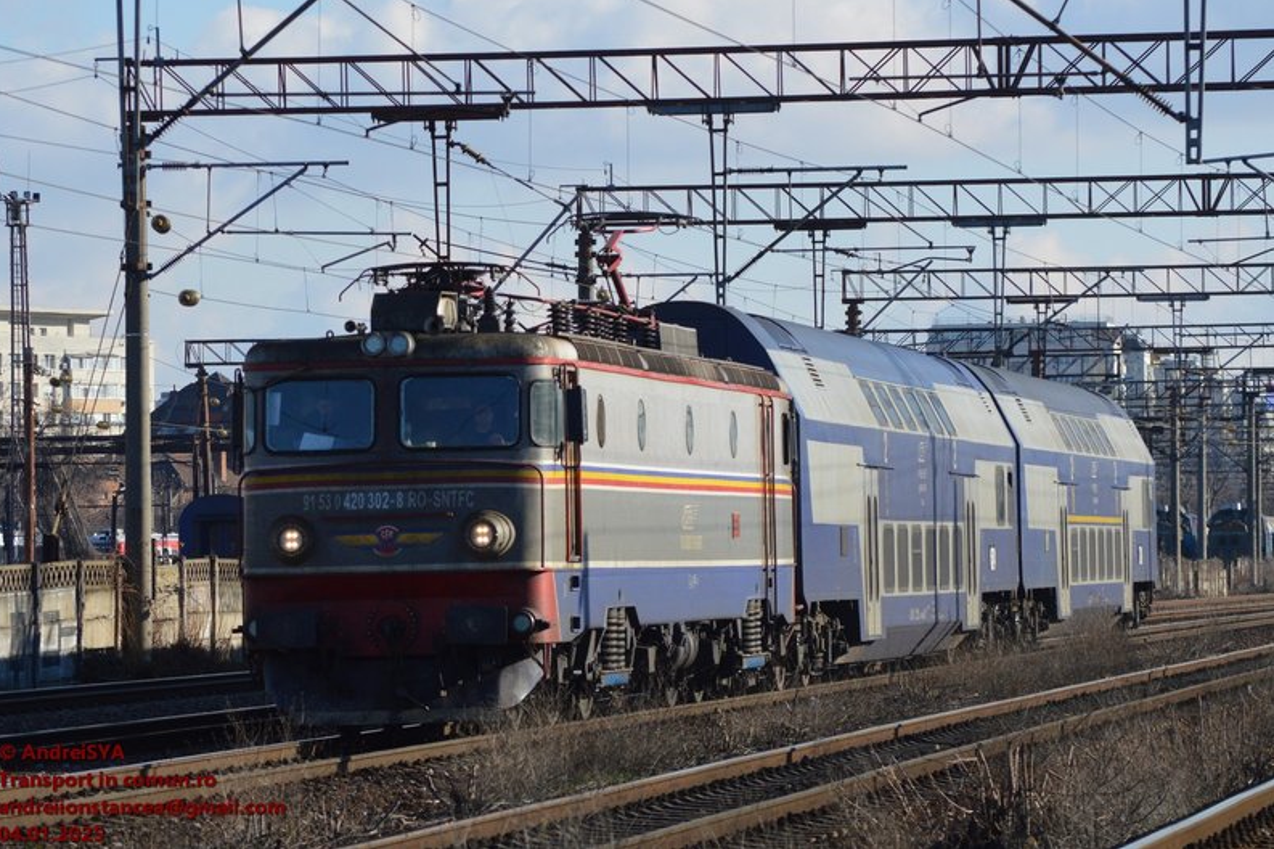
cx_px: 636
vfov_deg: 9.1
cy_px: 423
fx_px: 5341
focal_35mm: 151
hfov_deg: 13.6
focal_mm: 100
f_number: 5.6
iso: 400
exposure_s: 1/1600
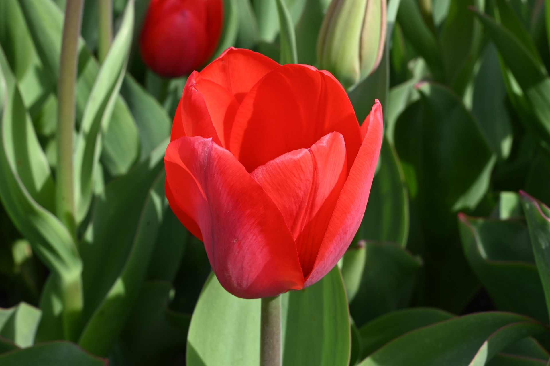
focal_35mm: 52
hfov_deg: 38.2
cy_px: 183
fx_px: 794
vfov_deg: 26.0
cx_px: 275
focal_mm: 52
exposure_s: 1/60
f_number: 16
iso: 160
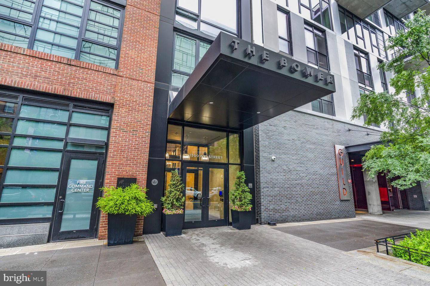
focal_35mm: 17
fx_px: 203
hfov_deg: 93.3
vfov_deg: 70.4
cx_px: 215
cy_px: 143
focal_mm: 17
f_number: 8
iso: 800
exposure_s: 1/30
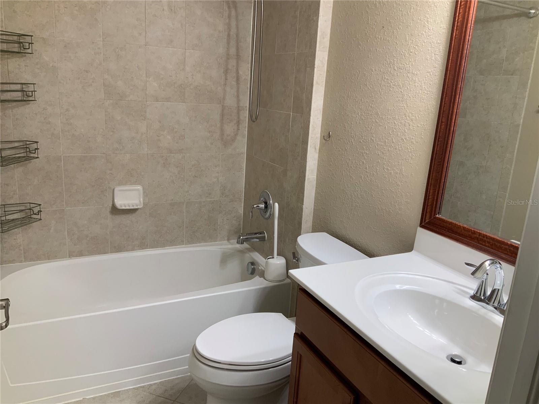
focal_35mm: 29
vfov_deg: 48.2
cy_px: 202
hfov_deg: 61.7
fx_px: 452
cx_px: 270
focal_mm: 3
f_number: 1.8
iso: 50
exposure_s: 1/60
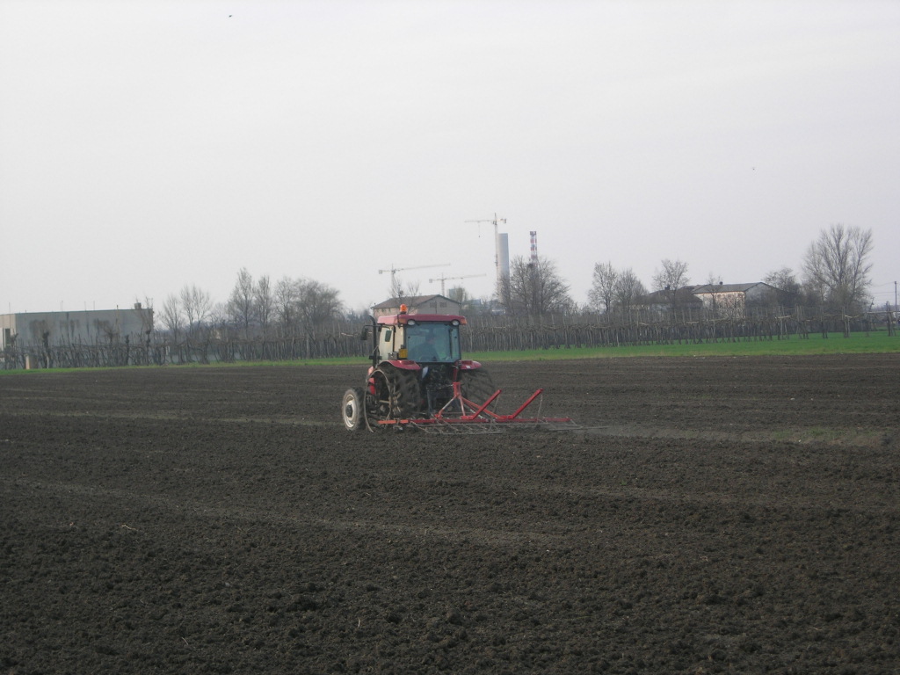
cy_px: 338
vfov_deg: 13.1
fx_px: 2938
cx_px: 450
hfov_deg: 17.4
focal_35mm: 113
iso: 64
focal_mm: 23.4
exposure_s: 1/78.5
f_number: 4.9
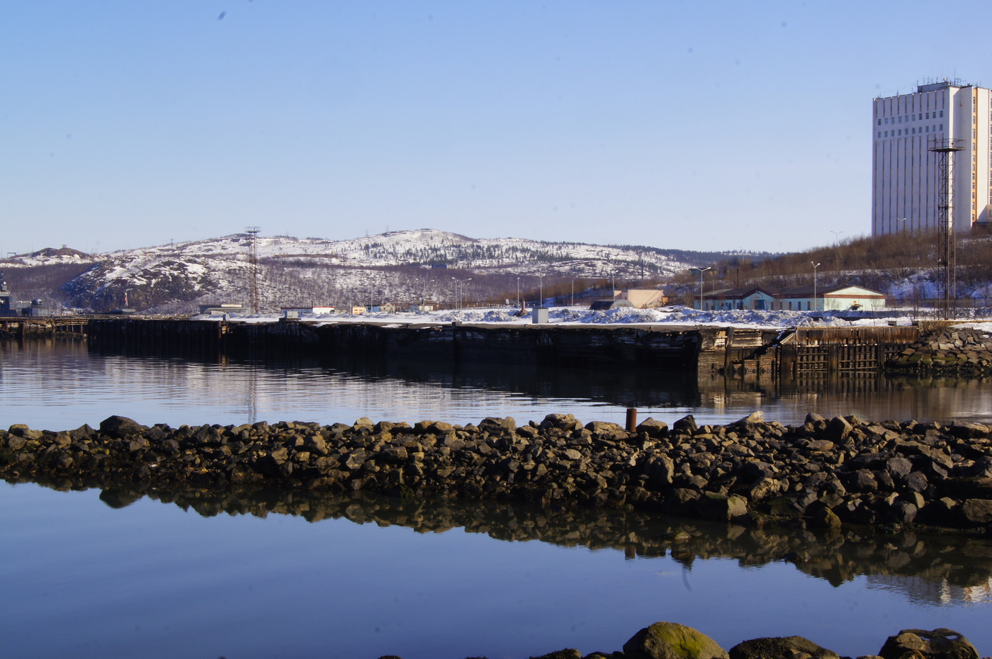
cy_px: 330
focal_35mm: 52
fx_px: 1445
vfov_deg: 25.7
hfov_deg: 37.9
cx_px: 496
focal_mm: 35
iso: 100
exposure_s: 1/30
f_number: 32
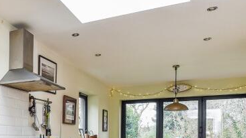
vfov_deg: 27.5
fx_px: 267
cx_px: 15
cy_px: 135
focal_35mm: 41
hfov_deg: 44.0
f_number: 9
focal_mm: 14
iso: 640
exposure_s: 1/50
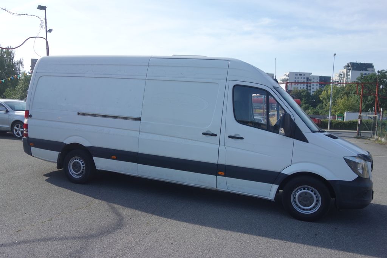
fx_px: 301
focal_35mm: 28
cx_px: 194
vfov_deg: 46.4
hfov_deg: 65.5
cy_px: 129
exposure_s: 1/1600
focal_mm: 10.4
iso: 125
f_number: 2.2
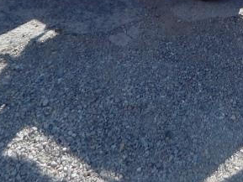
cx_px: 246
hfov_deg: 23.9
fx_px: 548
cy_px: -92
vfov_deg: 17.1
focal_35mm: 78
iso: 125
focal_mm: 4
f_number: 3
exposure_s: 1/1000
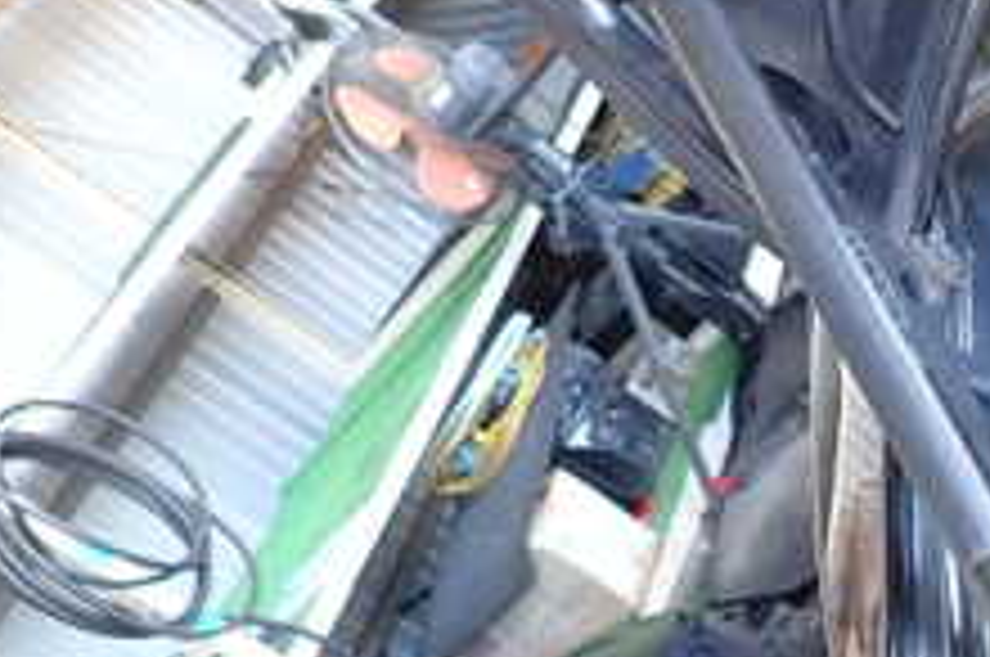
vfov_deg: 19.1
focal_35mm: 71
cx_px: 1030
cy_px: 410
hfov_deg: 26.7
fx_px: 1950
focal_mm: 4.5
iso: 200
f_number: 2
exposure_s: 1/50
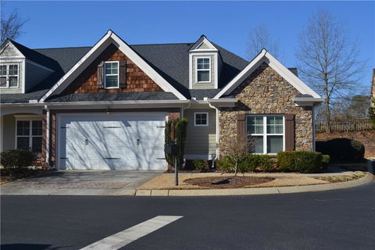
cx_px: 188
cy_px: 125
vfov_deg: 31.9
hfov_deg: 46.4
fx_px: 437
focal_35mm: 42
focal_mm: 28
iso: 100
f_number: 9
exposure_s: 1/320
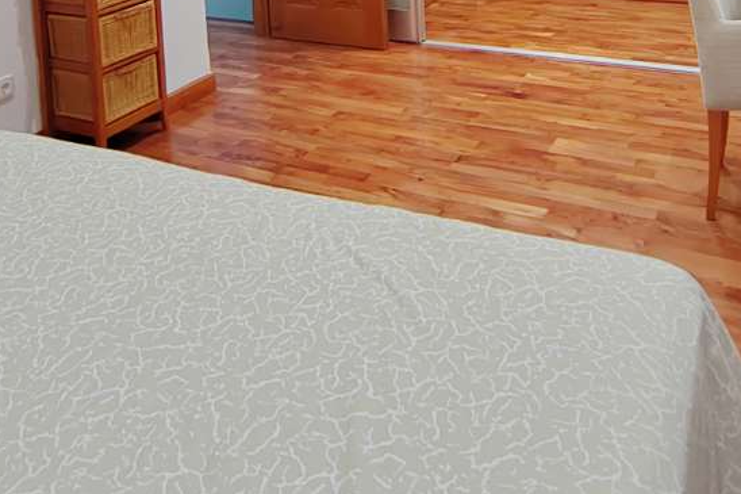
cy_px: -148
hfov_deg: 51.9
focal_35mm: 37
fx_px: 761
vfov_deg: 29.1
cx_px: 349
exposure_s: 1/33
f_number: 2.2
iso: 640
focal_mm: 2.16
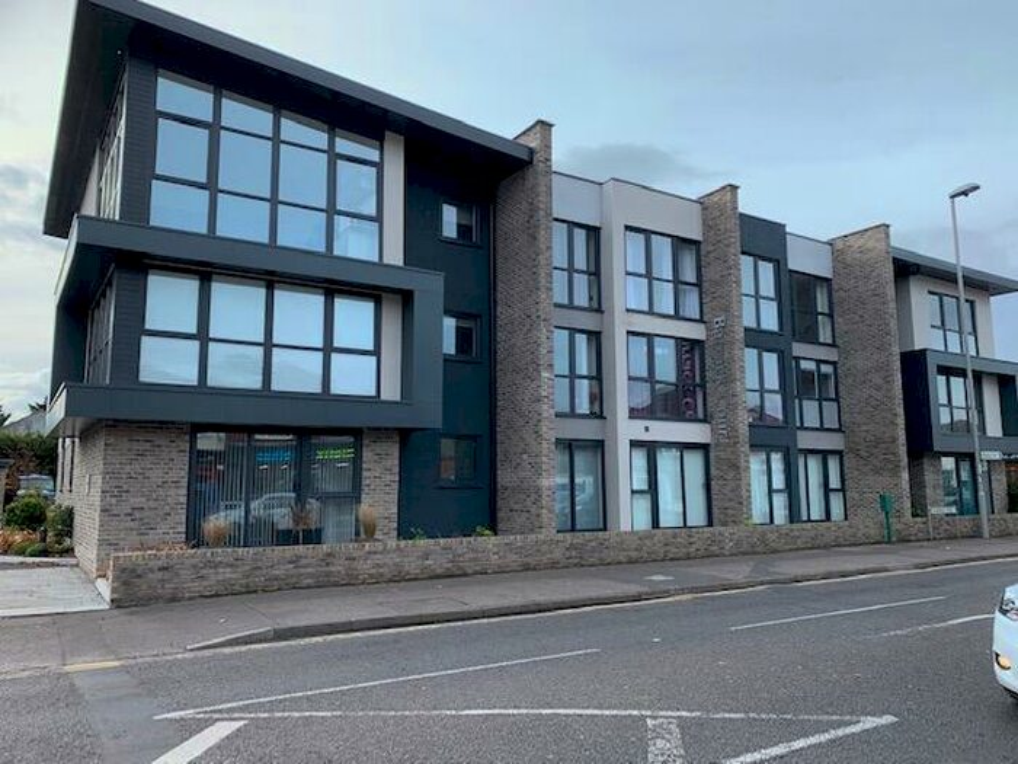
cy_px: 382
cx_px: 509
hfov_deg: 67.3
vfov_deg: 53.1
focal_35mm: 26
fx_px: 765
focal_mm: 4.25
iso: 25
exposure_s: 1/754
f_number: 1.8
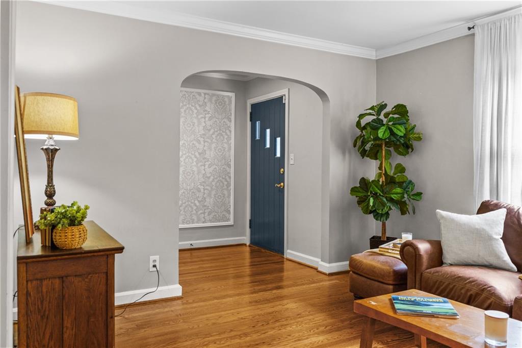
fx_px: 420
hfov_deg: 63.7
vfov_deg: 44.9
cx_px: 261
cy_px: 174
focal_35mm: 29
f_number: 4.5
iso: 1250
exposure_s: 1/20
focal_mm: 29
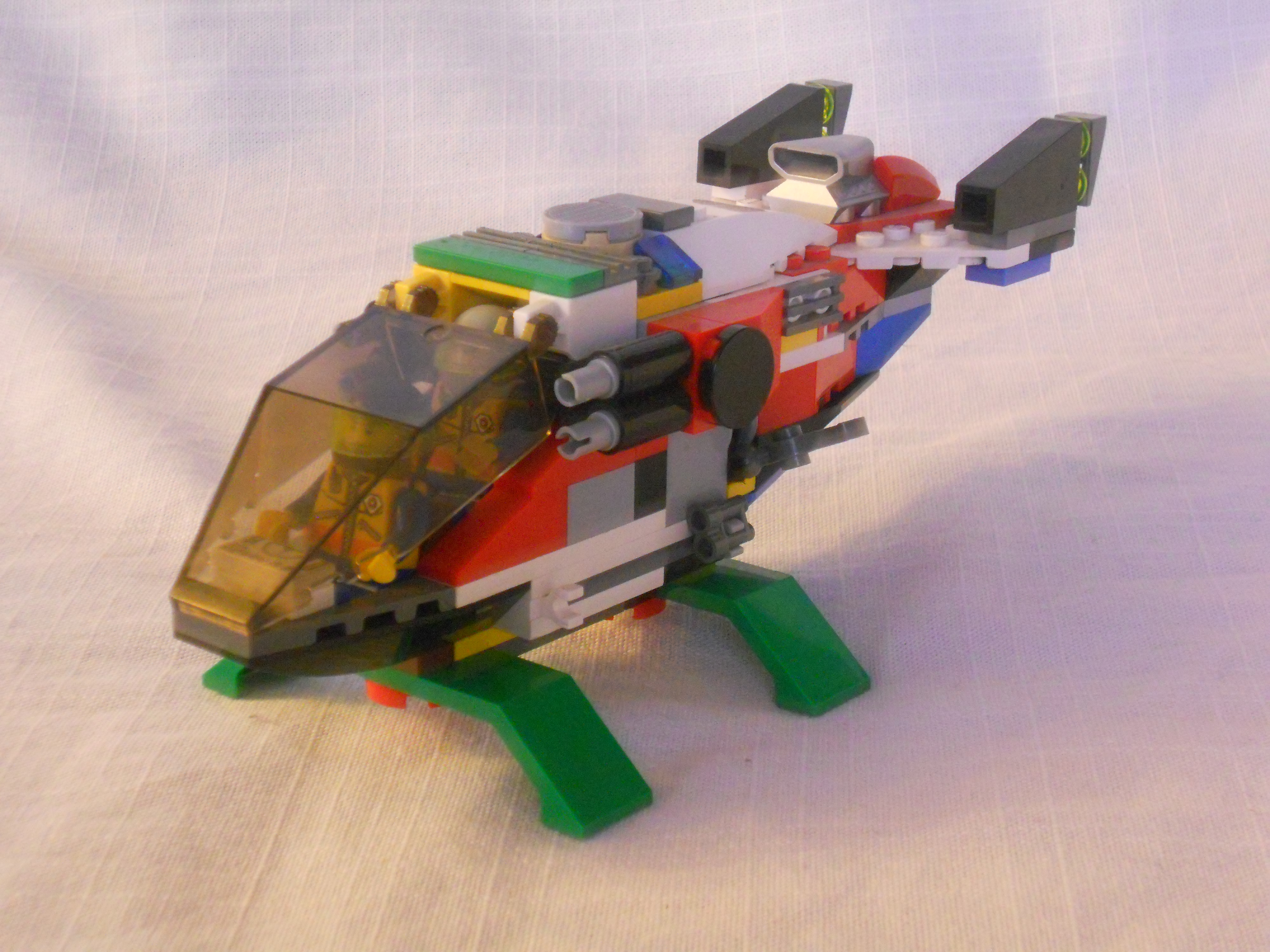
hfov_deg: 29.8
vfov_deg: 22.6
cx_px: 635
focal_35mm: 65
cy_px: 476
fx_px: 2385
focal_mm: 11.7
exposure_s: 1
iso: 640
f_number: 5.3
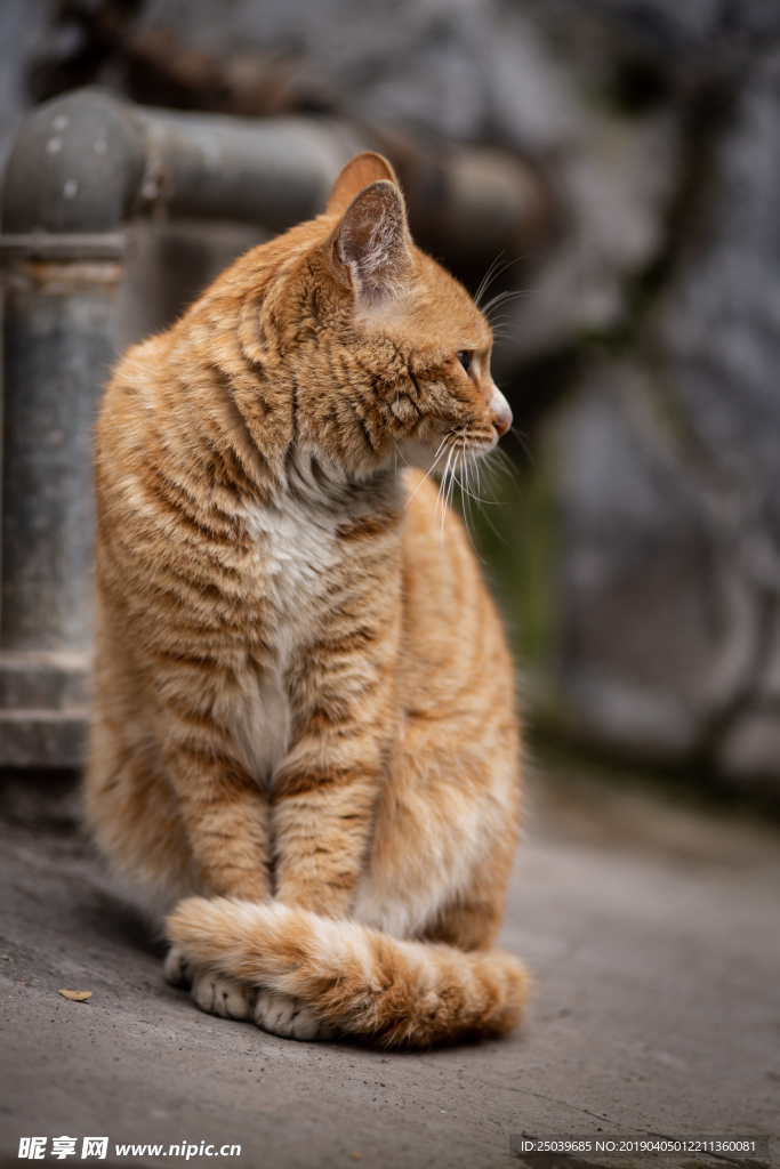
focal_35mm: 145
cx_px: 390
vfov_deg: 14.2
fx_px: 4711
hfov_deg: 9.5
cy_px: 584
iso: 100
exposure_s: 1/640
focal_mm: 145
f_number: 2.8
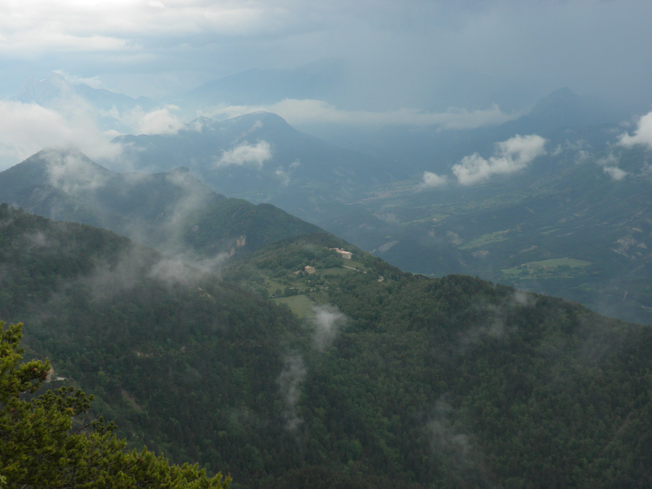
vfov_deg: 24.4
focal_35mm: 60
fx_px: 1130
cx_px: 326
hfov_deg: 32.2
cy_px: 244
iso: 64
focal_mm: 10.7
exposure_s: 1/384
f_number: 4.7
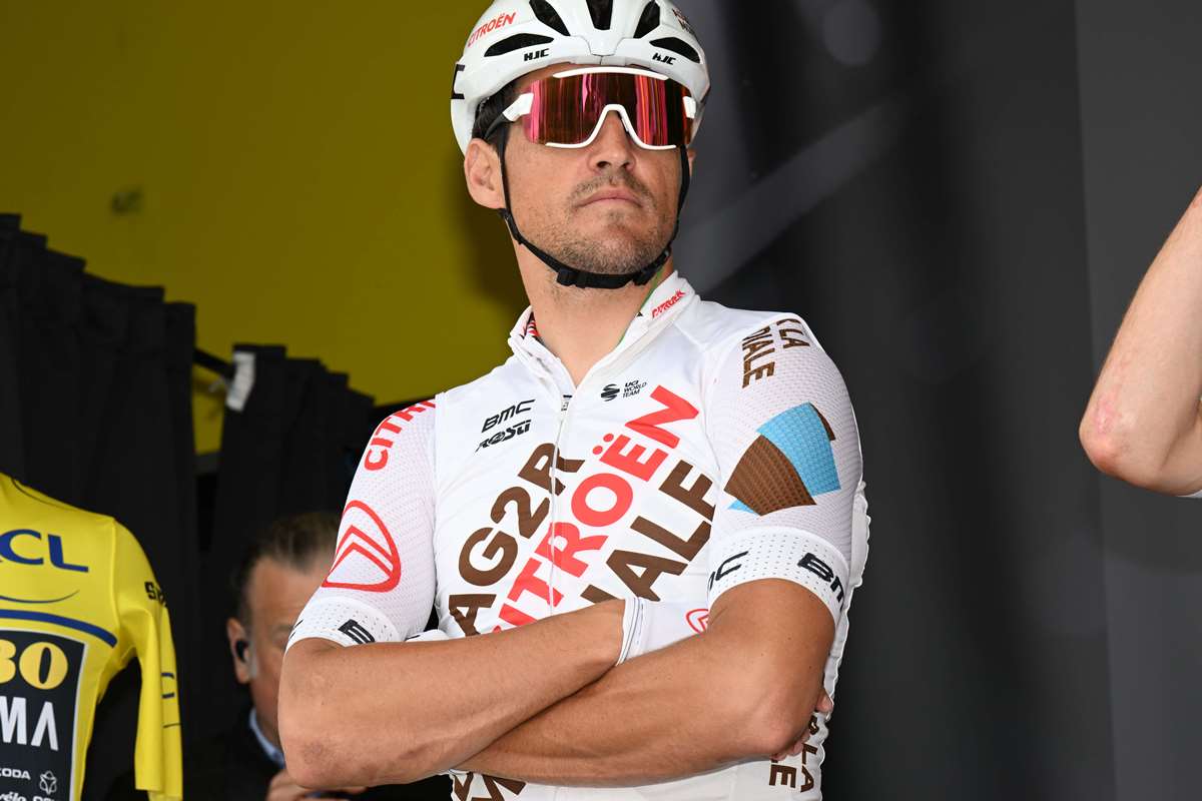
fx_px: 6677
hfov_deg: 10.3
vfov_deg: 6.9
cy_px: 400
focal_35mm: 200
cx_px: 601
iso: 400
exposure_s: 1/200
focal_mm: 200
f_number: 13
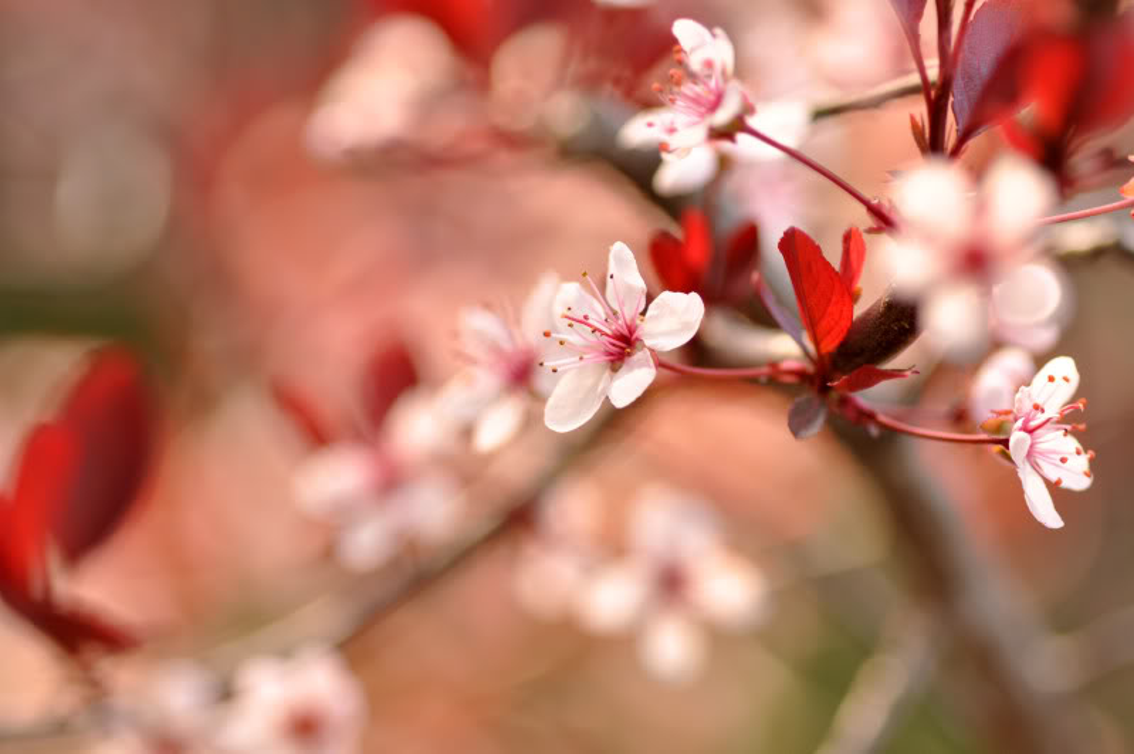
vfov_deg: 8.7
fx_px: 4956
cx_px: 567
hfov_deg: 13.1
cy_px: 377
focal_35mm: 158
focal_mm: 105
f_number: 2.8
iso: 200
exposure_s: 1/125
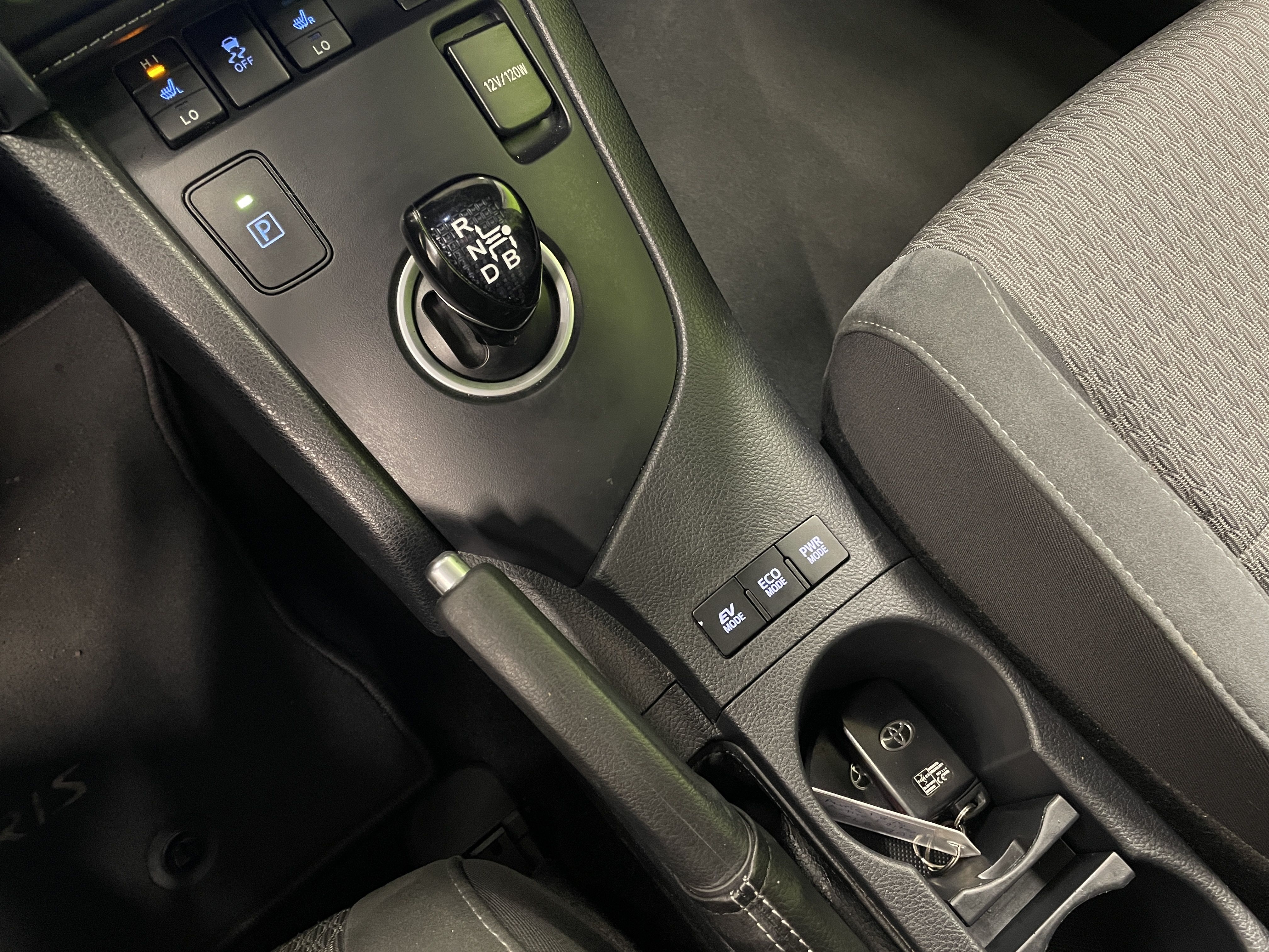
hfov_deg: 67.3
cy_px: 476
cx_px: 634
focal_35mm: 26
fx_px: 953
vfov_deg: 53.1
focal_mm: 4.2
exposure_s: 1/33
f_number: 1.6
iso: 500
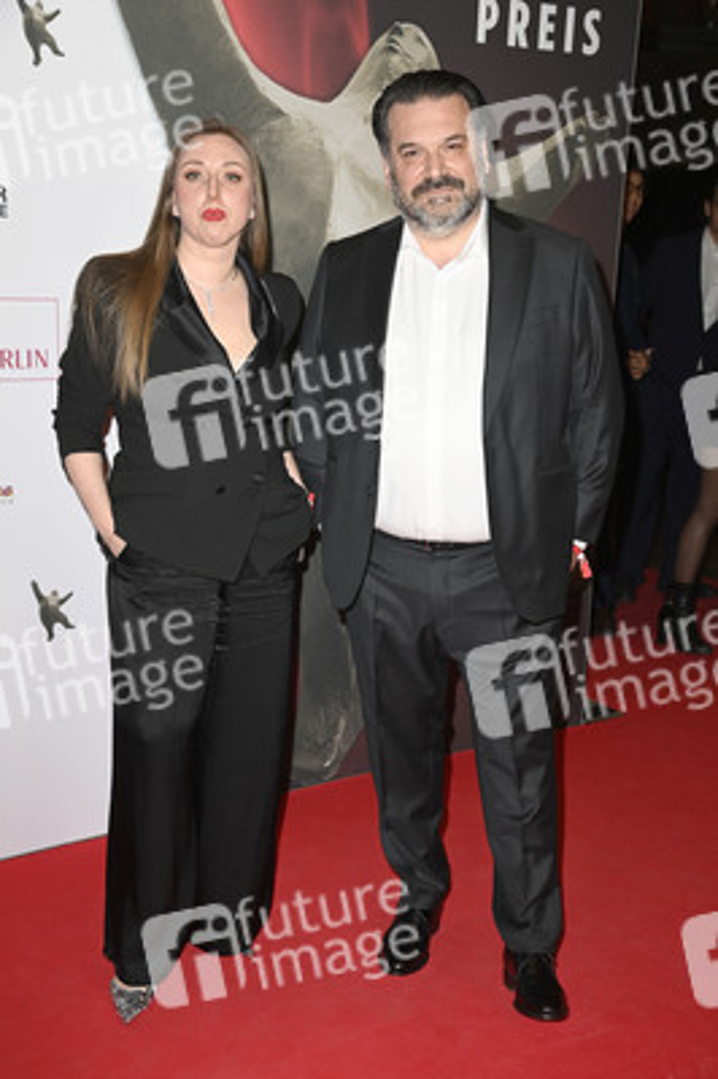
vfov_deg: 39.6
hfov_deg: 26.9
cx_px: 359
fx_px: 1498
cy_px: 540
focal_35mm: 50
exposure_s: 1/250
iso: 500
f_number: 5.6
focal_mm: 50
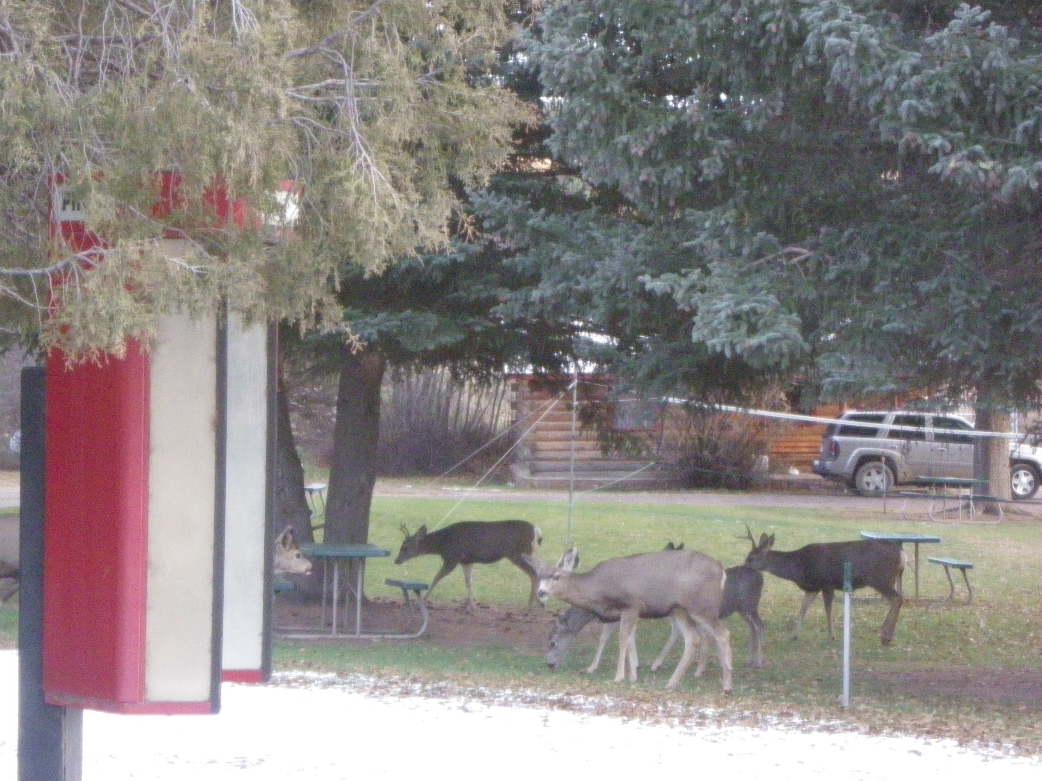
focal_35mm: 129
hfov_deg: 15.3
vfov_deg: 11.5
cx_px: 521
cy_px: 390
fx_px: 3883
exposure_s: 1/125
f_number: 4
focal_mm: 22.8
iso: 800
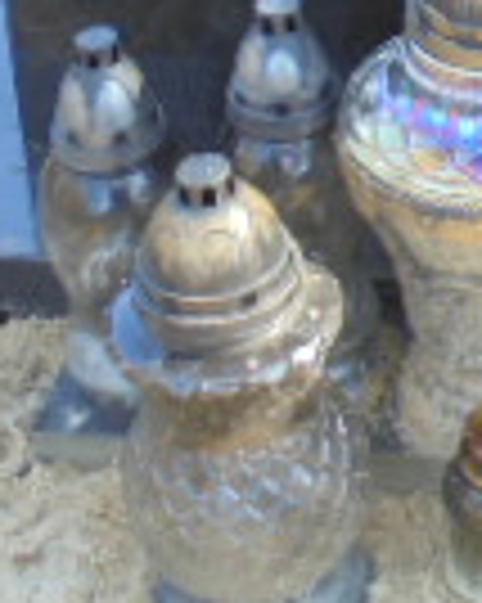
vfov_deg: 13.1
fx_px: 2410
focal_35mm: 135
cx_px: 595
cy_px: -436
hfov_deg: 11.2
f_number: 3.7
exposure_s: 1/60
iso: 100
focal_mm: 5.3
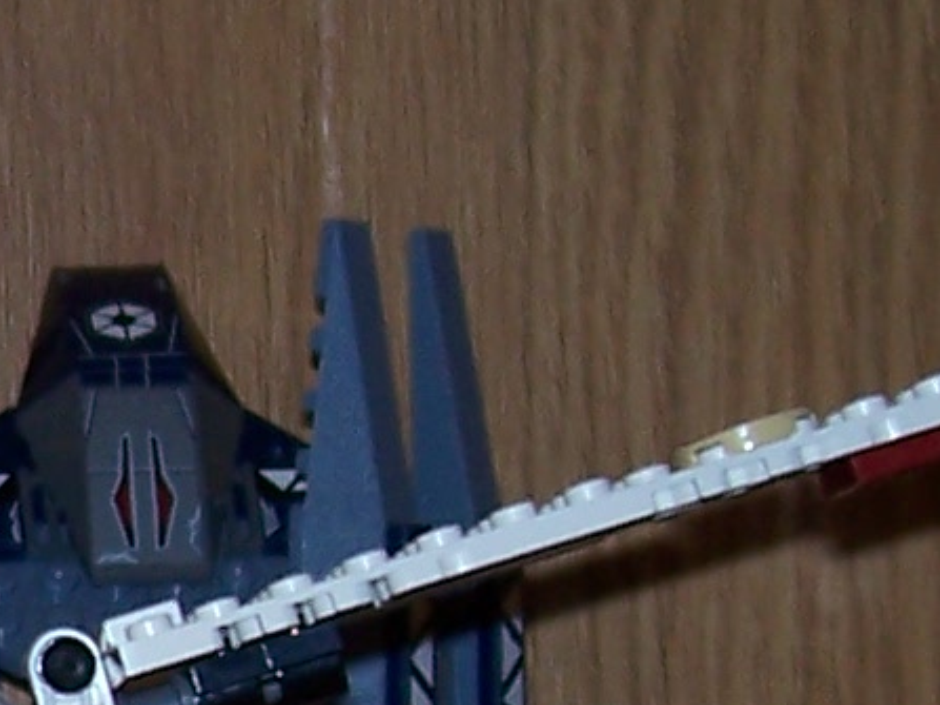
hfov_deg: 9.5
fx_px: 5321
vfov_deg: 7.5
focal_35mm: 196
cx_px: -875
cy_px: 749
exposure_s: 1/60
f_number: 2.7
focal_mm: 5.6
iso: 80
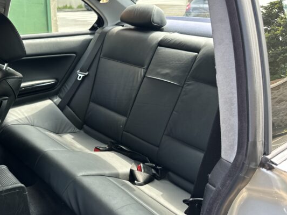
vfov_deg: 39.5
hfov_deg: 49.9
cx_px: 82
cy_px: 126
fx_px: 299
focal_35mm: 36
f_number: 1.78
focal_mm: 6.86
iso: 80
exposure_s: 1/216
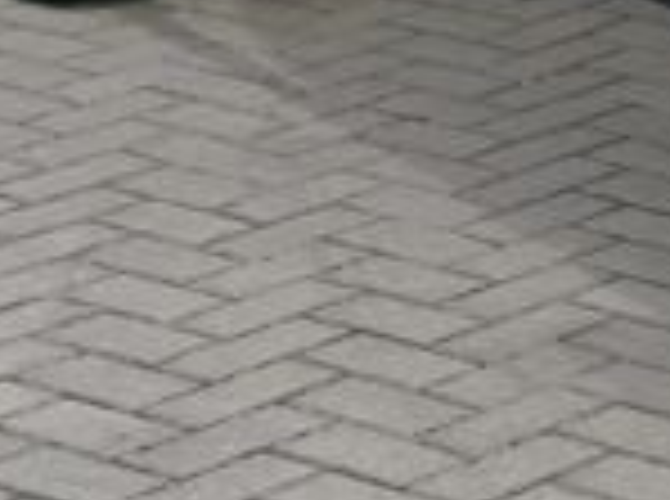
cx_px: 1889
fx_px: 3591
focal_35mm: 186
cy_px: -423
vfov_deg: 7.7
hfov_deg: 9.0
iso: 20
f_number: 1.8
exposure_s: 1/268
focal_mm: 4
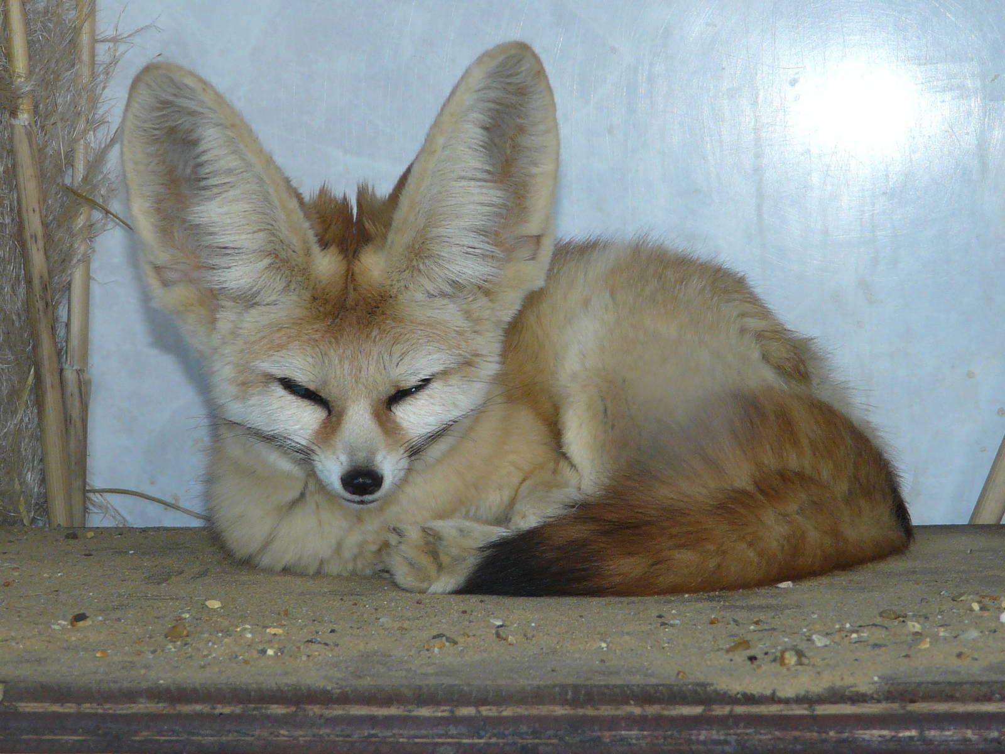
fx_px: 3194
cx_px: 502
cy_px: 377
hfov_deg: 17.9
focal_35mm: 110
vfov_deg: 13.5
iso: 100
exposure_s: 1/40
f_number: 3.2
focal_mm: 11.4
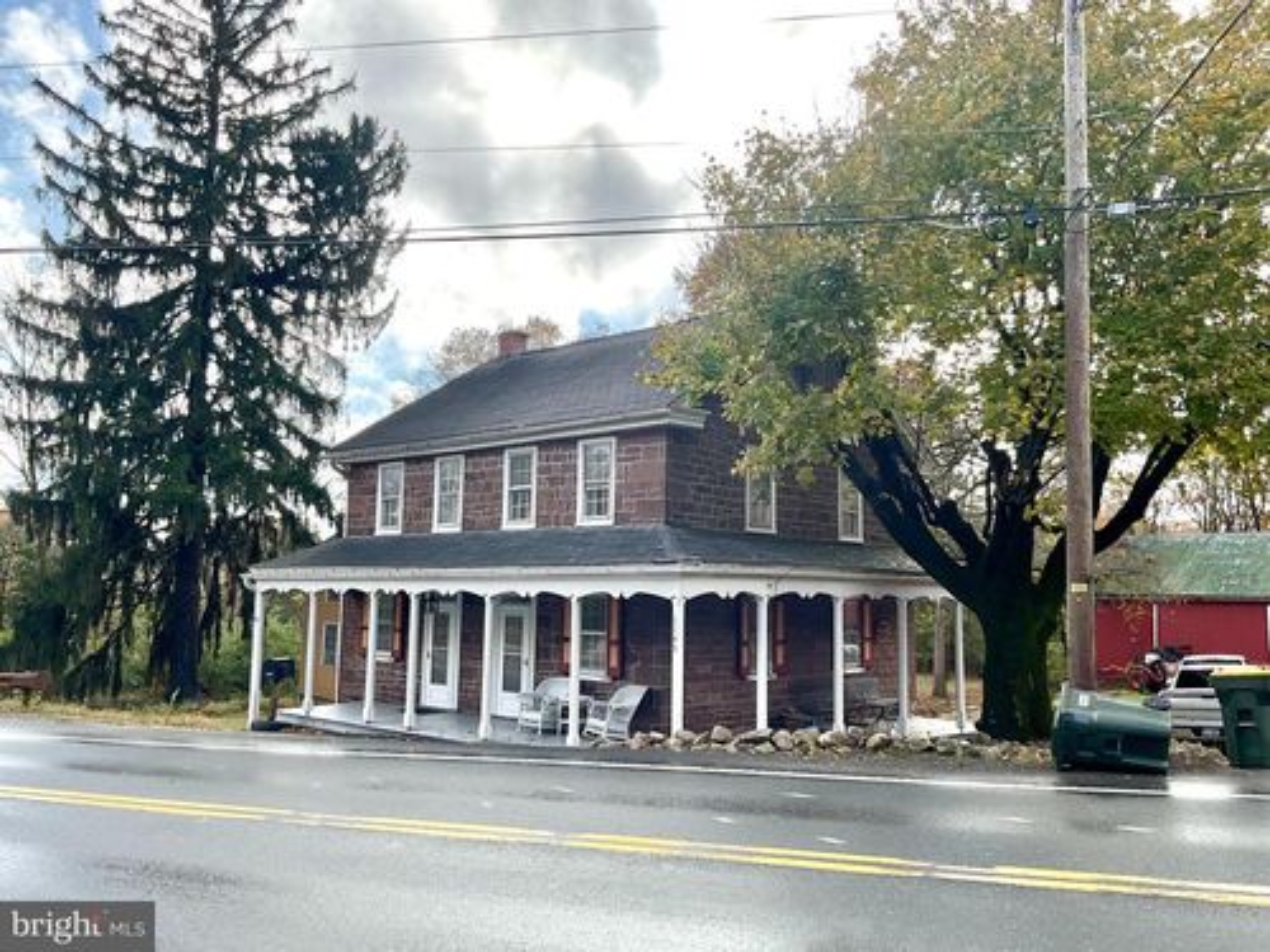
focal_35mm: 29
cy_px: 476
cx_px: 635
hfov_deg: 61.7
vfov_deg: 48.2
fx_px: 1064
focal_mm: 3
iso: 16
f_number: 1.8
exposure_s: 1/1250
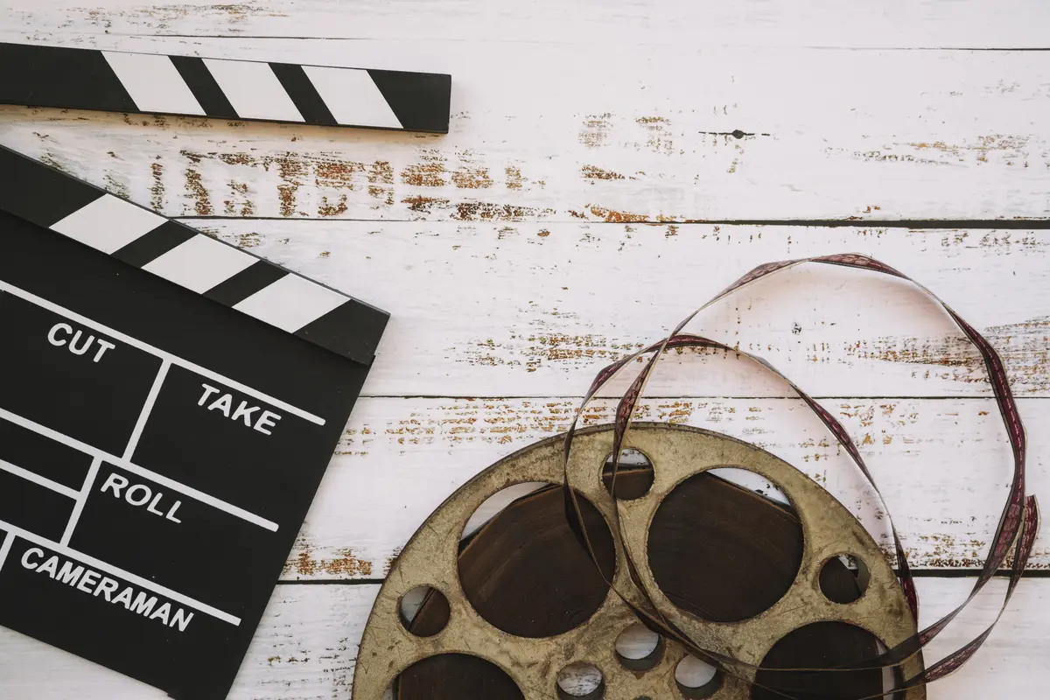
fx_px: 1254
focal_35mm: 43
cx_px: 525
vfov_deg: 31.2
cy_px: 350
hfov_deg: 45.4
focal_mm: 43
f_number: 8
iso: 100
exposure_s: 1/8
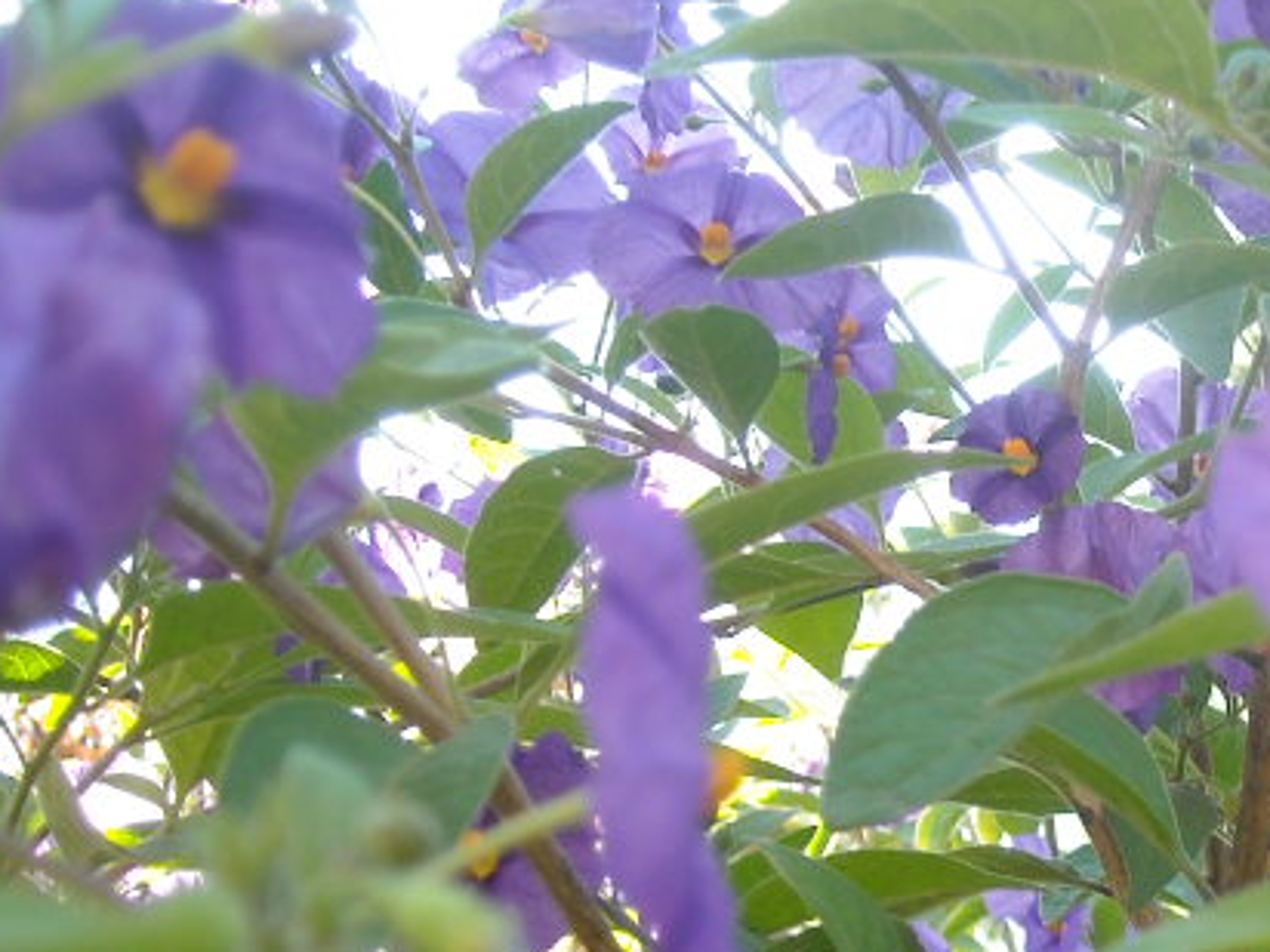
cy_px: 576
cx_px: 1390
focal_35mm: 87
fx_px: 3192
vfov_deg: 17.0
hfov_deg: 21.4
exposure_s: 1/91
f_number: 2.8
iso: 64
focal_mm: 5.7
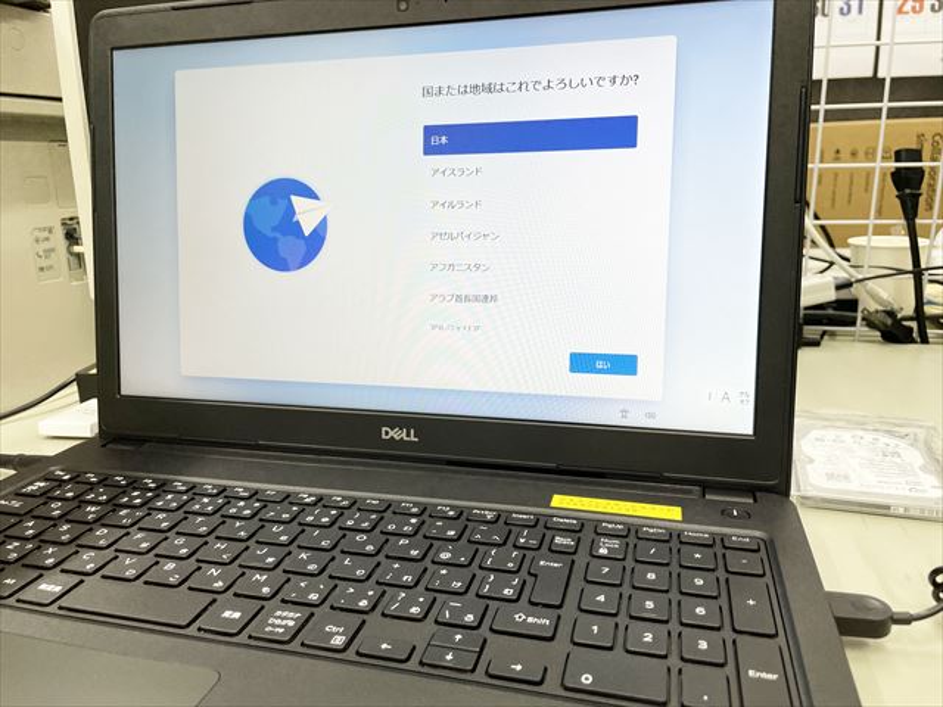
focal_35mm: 26
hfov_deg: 67.3
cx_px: 472
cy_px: 354
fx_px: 708
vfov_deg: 53.1
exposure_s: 1/120
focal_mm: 4.2
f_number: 1.6
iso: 80
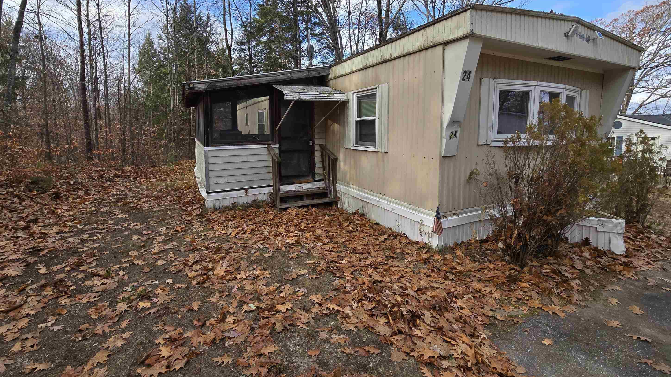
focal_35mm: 15
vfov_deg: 69.9
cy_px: 152
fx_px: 267
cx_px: 318
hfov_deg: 102.9
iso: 50
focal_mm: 2.2
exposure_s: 1/909
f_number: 2.2
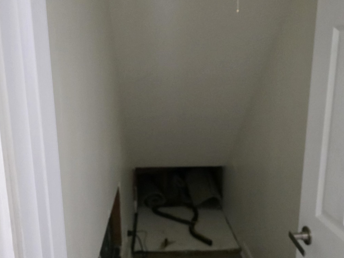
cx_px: 200
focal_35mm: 33
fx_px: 328
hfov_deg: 55.1
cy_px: 141
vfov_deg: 42.9
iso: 2000
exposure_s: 1/60
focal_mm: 6.3
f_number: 1.7
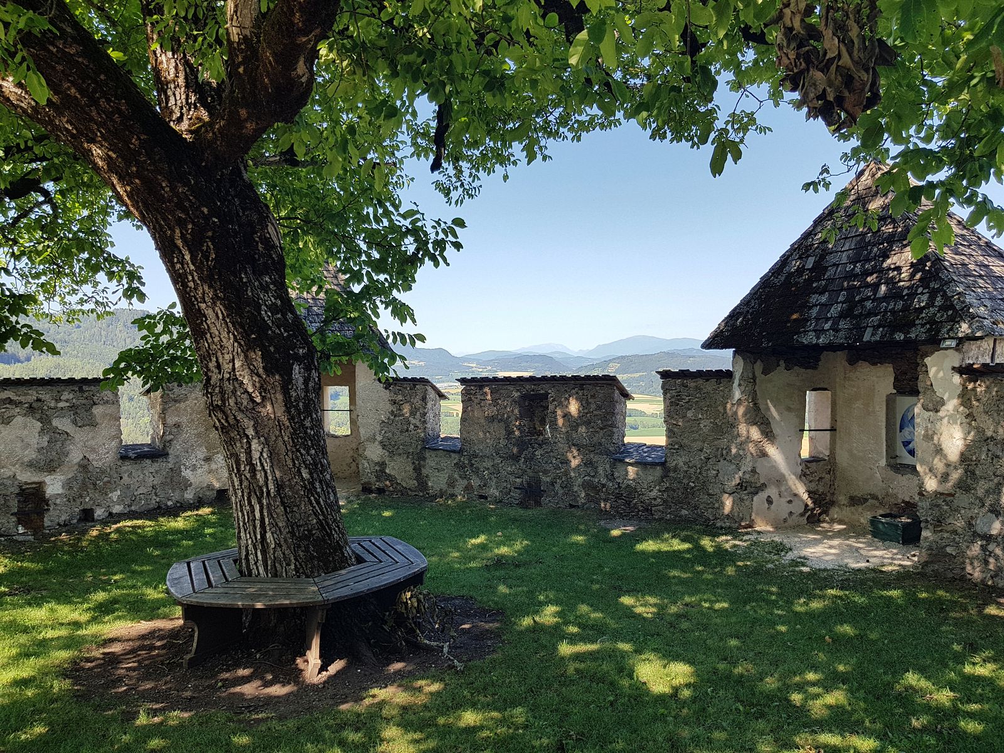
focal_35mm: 26
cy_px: 376
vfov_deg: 53.1
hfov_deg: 67.3
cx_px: 502
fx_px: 754
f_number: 1.7
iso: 50
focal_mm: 4.2
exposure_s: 1/1244
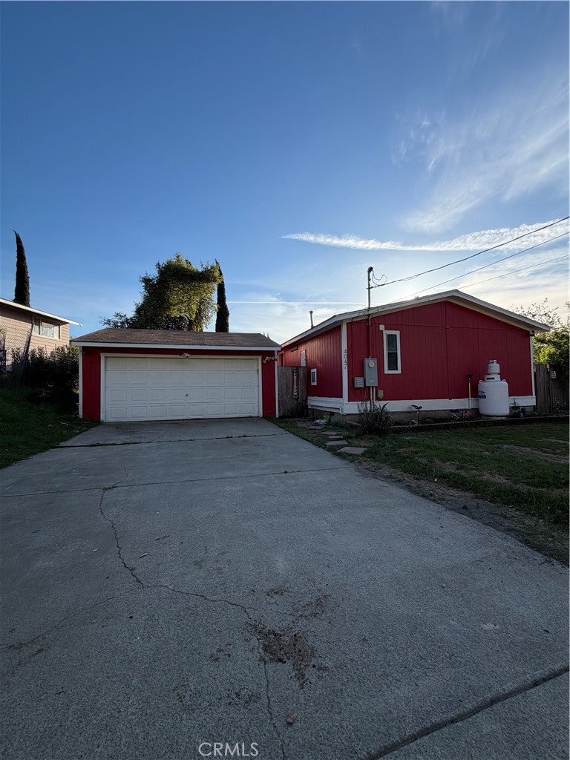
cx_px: 285
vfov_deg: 102.1
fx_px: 307
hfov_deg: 85.7
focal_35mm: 14
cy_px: 380
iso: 32
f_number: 2.2
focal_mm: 2.22
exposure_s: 1/770
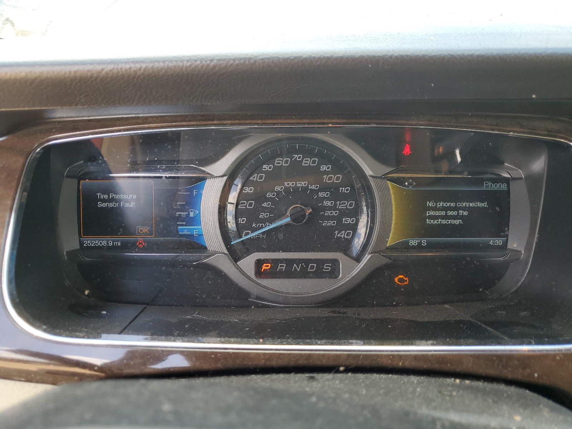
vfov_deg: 53.1
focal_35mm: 26
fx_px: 430
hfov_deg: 67.3
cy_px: 214
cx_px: 286
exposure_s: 1/149
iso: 50
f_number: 1.5
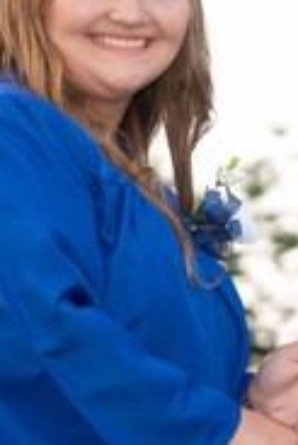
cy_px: 213
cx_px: 497
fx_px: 6246
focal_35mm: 504
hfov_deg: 2.7
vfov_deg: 4.1
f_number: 7.1
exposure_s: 1/60
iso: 800
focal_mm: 116
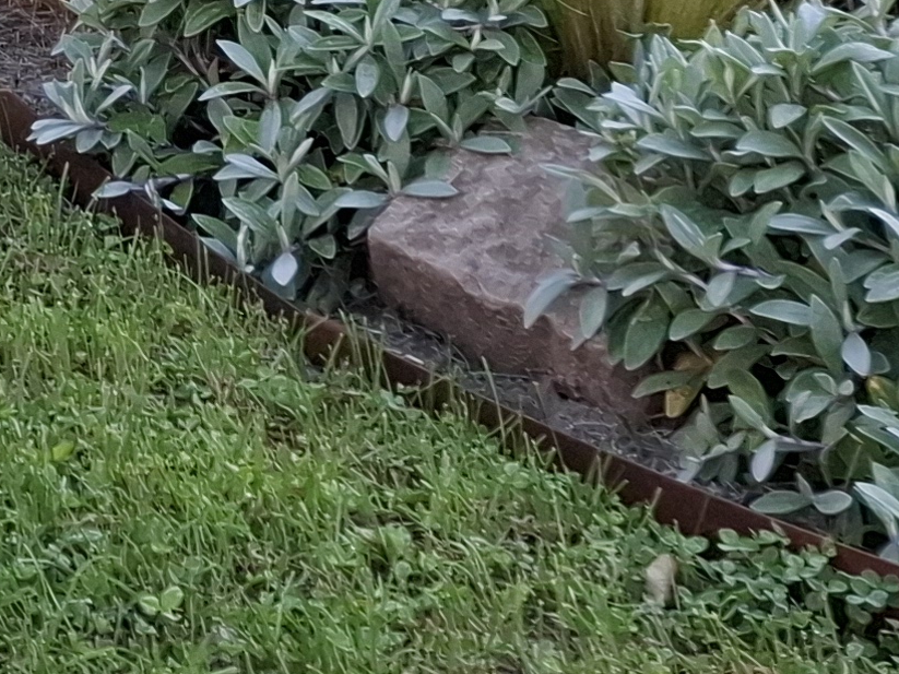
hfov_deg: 16.1
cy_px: -956
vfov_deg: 10.9
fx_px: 2960
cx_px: -356
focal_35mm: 114
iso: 50
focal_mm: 5.54
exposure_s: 1/793
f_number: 1.8
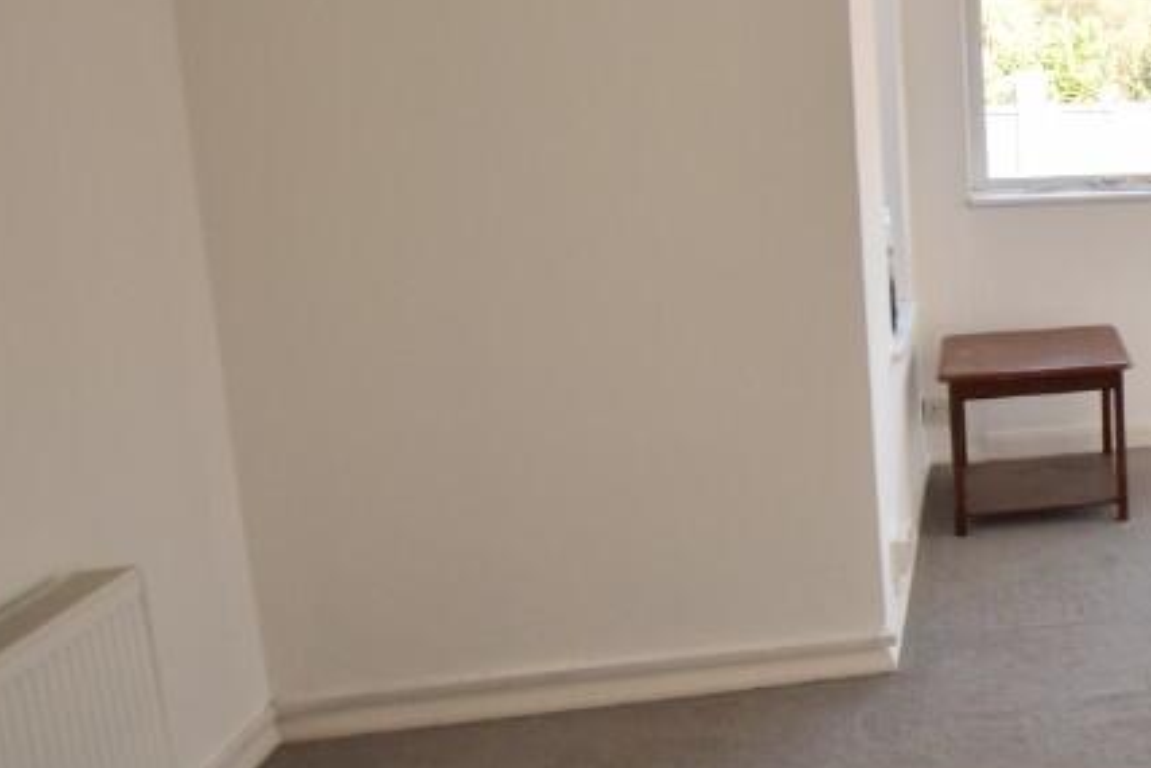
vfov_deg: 36.2
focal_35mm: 36
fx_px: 1151
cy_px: 209
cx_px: 1299
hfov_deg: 41.1
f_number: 3.5
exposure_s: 1/50
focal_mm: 10
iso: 100
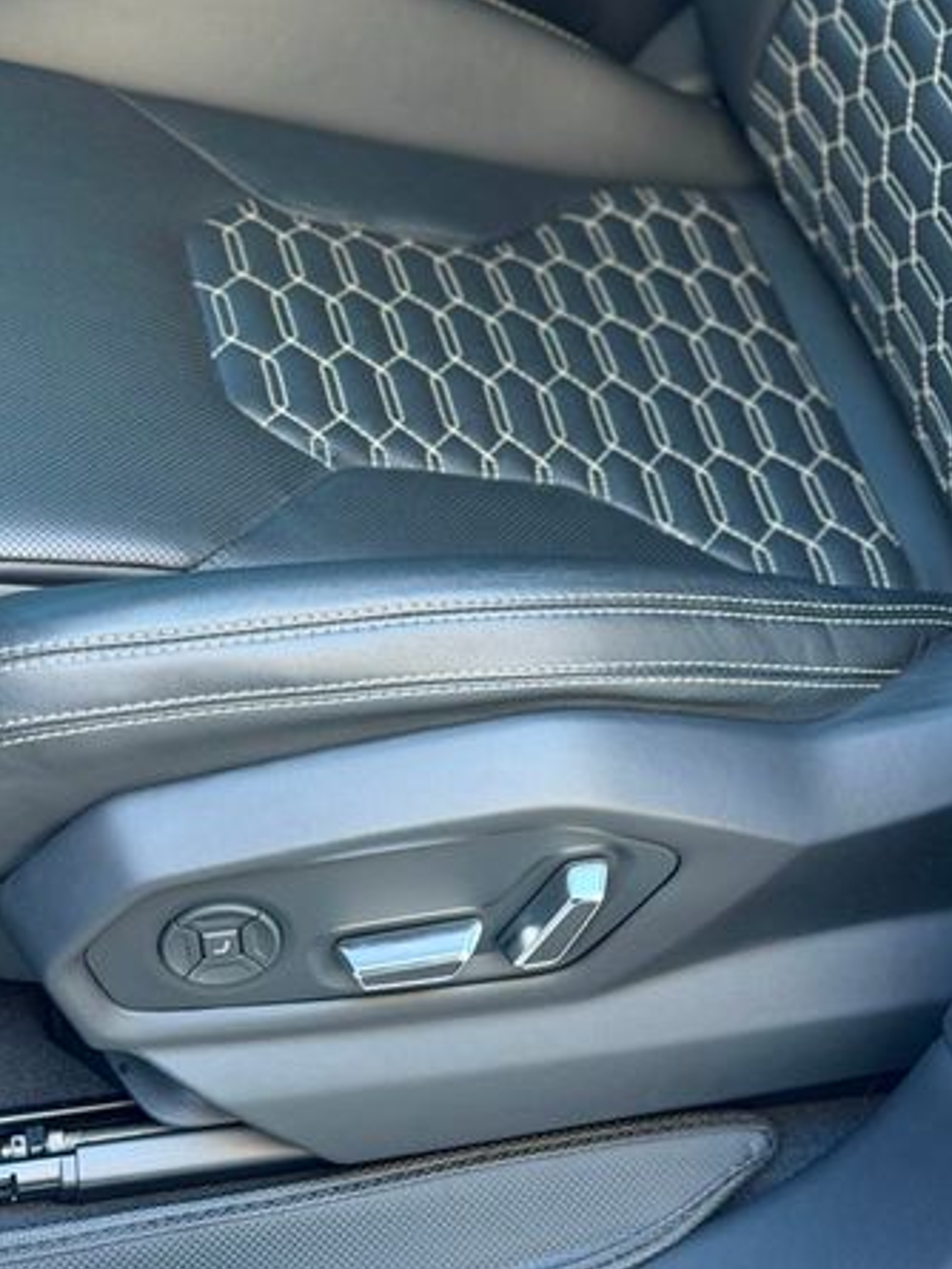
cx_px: 499
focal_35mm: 69
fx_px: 2529
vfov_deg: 28.1
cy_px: 587
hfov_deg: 21.3
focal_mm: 6.76
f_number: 1.78
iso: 200
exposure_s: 1/60
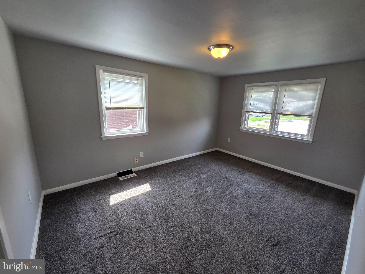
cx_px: 182
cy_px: 137
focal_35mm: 13
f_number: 2.2
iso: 80
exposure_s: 1/120
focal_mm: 2.2
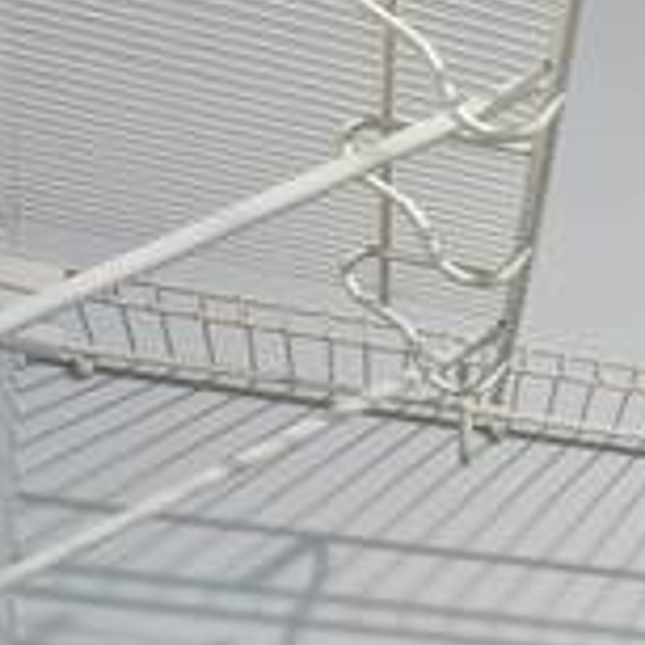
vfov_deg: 13.8
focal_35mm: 114
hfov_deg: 9.0
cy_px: 1115
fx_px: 2403
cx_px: 2352
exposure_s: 1/15
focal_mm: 16
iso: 800
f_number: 8
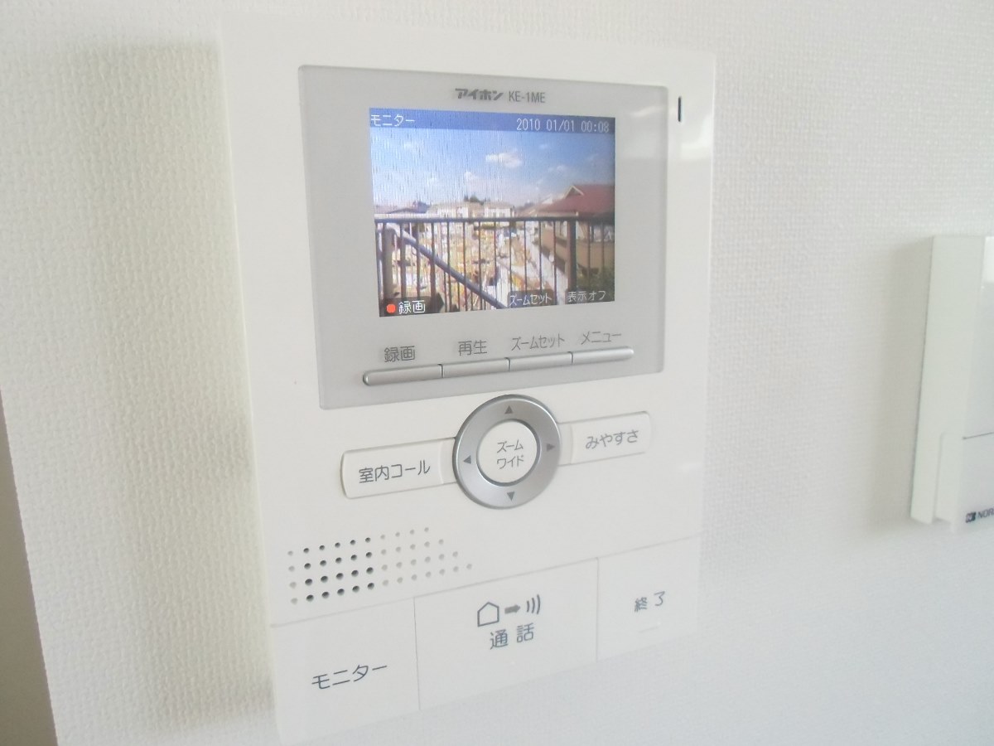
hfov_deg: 69.4
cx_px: 497
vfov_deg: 54.9
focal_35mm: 25
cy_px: 373
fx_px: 718
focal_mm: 4.43
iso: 800
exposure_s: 1/125
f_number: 3.2
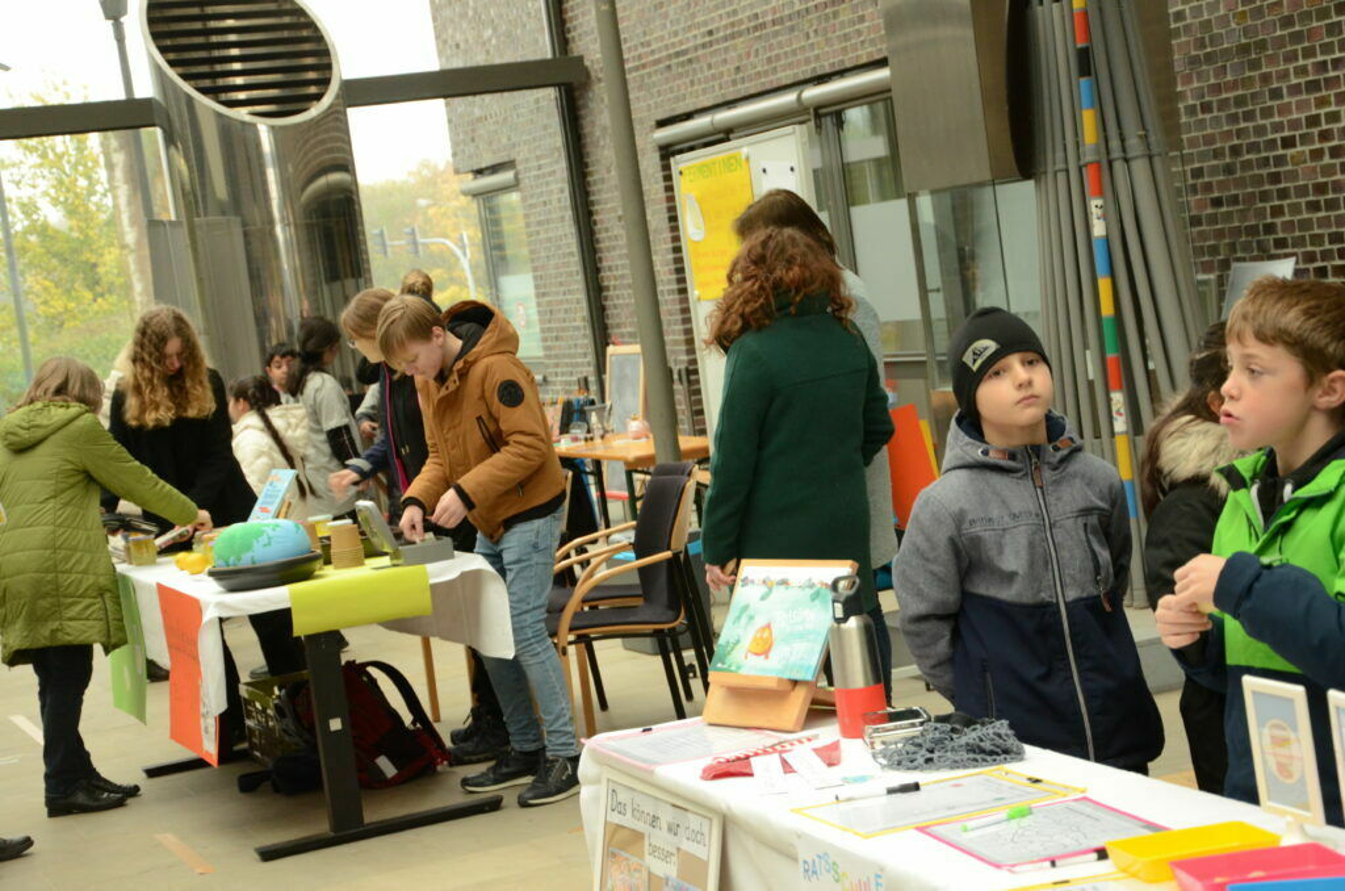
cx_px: 672
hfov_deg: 28.1
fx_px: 2684
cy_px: 446
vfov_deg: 18.8
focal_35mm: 72
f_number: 5.6
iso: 1600
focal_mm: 48
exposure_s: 1/100
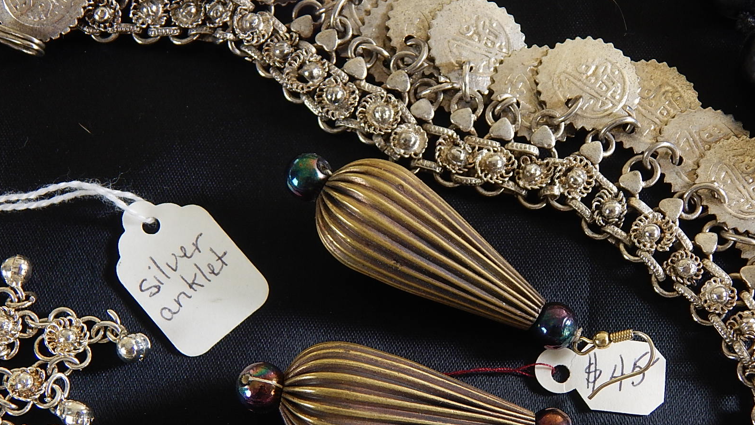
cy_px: 282
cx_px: 376
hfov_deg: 27.9
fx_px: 1521
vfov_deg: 15.9
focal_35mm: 76
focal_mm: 12.3
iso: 220
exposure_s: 1/30
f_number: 4.1
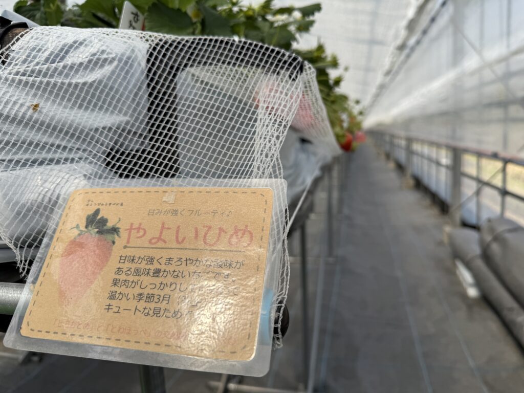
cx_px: 262
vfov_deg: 56.8
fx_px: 363
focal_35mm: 24
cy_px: 196
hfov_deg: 71.6
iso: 80
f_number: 1.78
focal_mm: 6.76
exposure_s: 1/1812
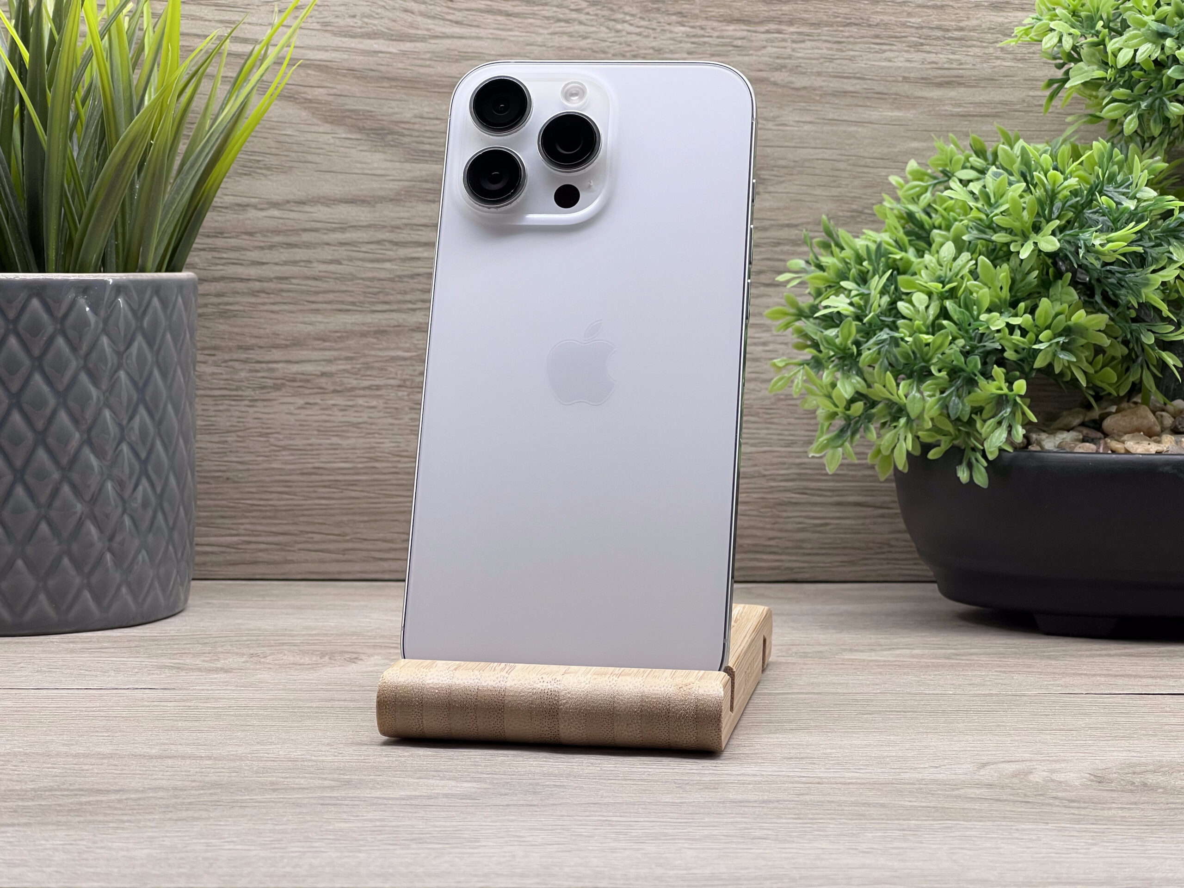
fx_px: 2634
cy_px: 444
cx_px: 592
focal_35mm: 77
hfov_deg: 25.3
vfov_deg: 19.1
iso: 80
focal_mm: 9
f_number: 2.8
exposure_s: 1/100
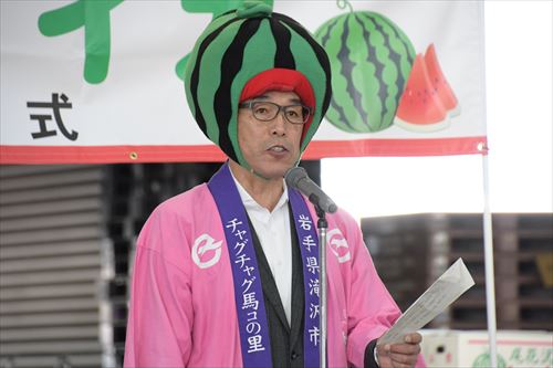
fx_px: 4607
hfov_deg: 6.9
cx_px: 276
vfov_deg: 4.6
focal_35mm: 300
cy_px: 184
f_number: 7.1
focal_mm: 200
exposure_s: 1/200
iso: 2500
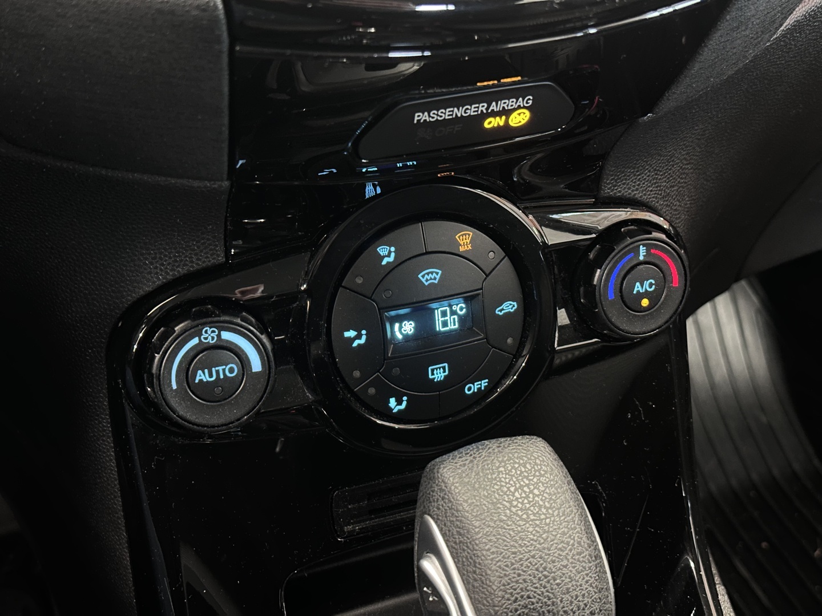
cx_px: 411
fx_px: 1140
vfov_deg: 30.3
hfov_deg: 39.7
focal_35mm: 48
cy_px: 308
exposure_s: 1/13
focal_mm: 6.86
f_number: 1.78
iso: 500
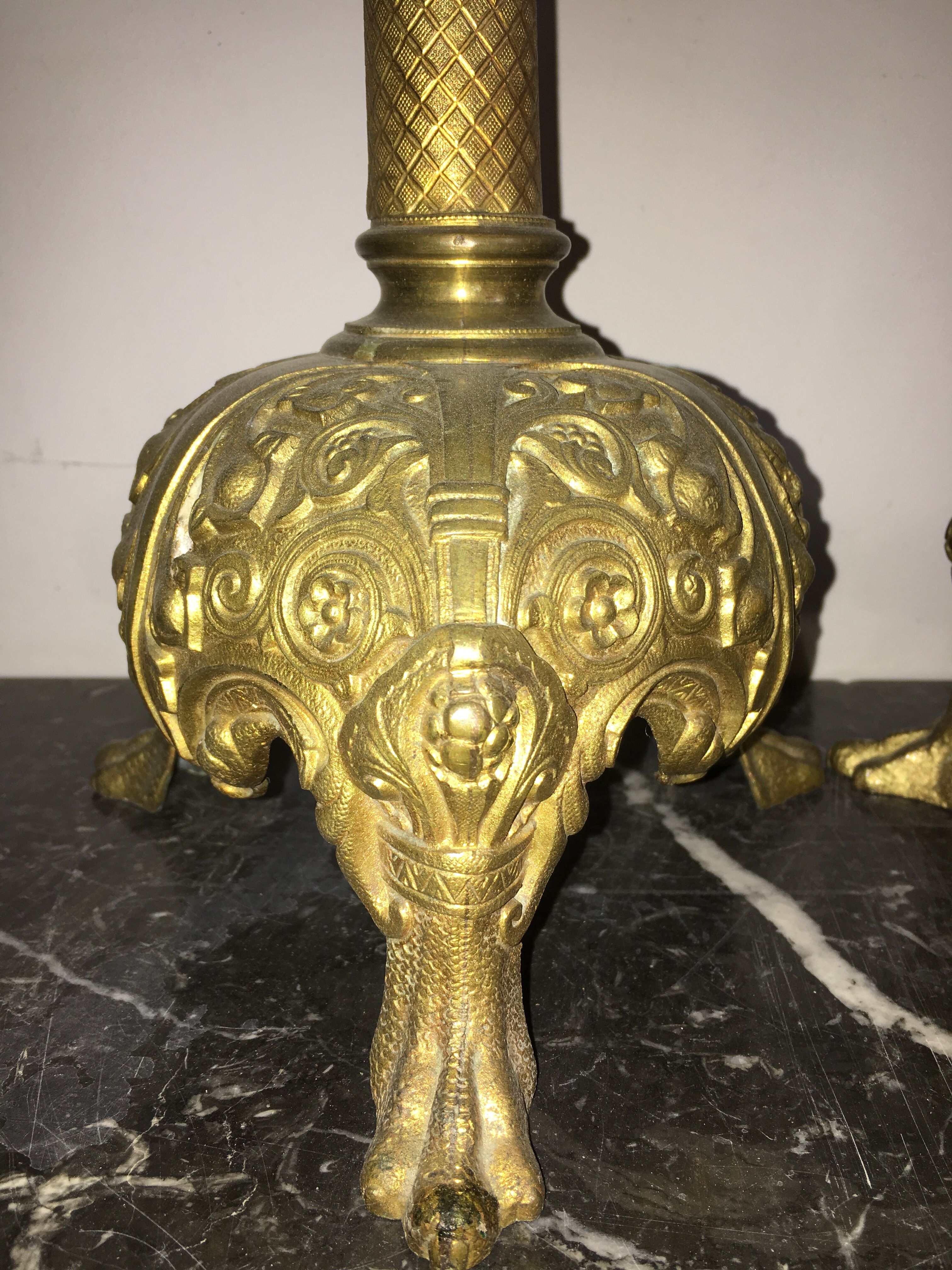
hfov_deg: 48.2
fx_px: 1063
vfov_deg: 61.7
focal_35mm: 29
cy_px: 635
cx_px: 476
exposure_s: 1/47
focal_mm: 4.15
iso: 25
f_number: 2.2
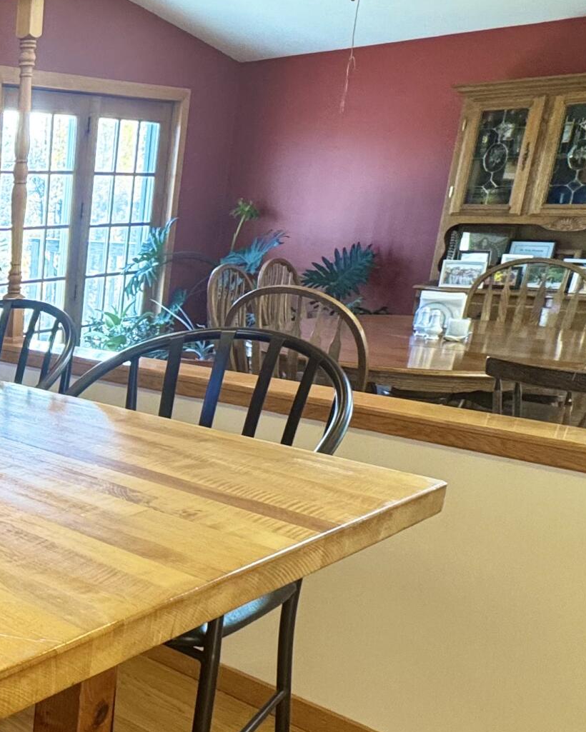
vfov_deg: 45.4
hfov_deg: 29.9
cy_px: 453
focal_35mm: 40
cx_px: -174
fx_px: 867
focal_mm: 2.22
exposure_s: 1/120
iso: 160
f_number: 2.2
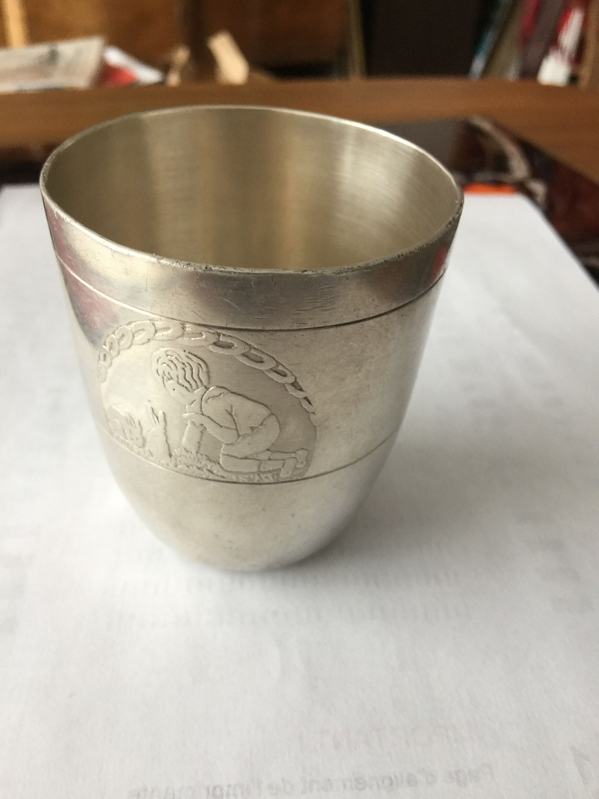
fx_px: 669
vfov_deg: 61.7
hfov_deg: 48.2
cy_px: 400
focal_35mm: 29
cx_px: 300
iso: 64
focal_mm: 4.15
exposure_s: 1/33
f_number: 2.2
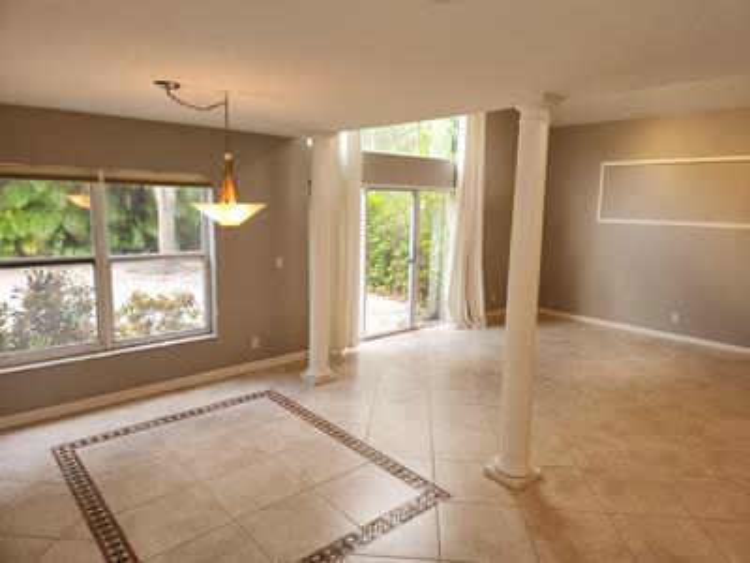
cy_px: 282
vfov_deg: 58.9
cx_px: 375
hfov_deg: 73.9
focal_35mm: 23
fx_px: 498
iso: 125
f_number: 1.8
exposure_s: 1/60
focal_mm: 5.4
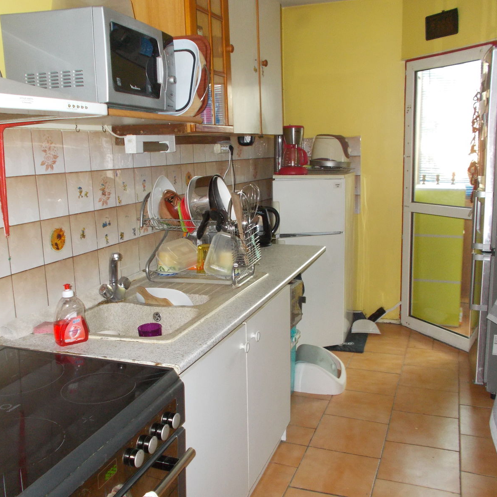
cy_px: 244
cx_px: 245
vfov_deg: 46.0
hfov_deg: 46.0
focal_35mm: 36
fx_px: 585
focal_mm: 5.3
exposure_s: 1/25
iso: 320
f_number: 3.4
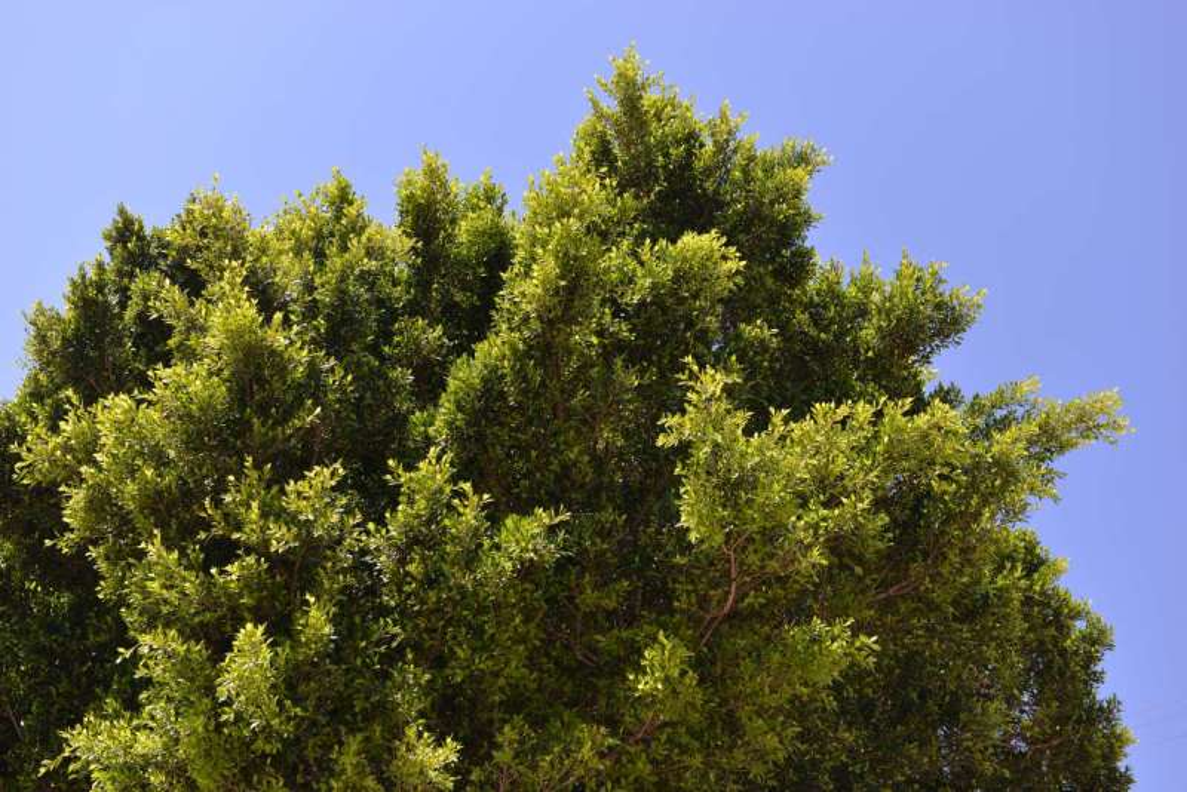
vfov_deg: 24.6
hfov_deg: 36.2
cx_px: 594
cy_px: 396
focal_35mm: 55
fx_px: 1814
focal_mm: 55
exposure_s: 1/100
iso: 100
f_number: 5
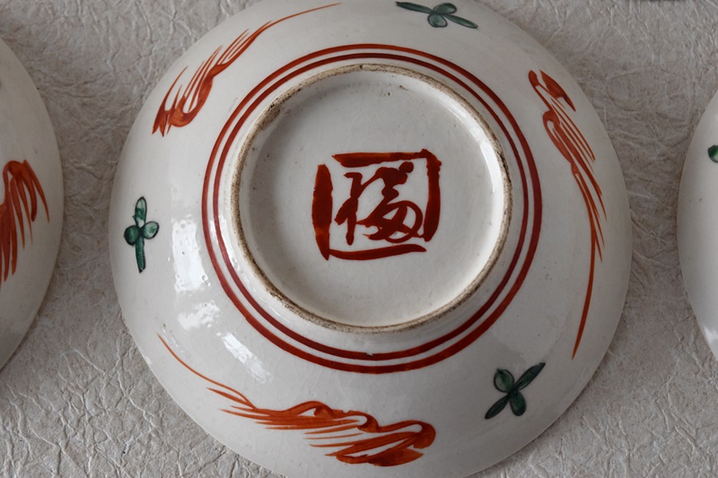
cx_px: 359
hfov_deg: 24.6
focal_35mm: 82
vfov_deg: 16.5
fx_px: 1645
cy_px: 239
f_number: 5.6
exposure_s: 1/13
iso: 800
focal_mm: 55
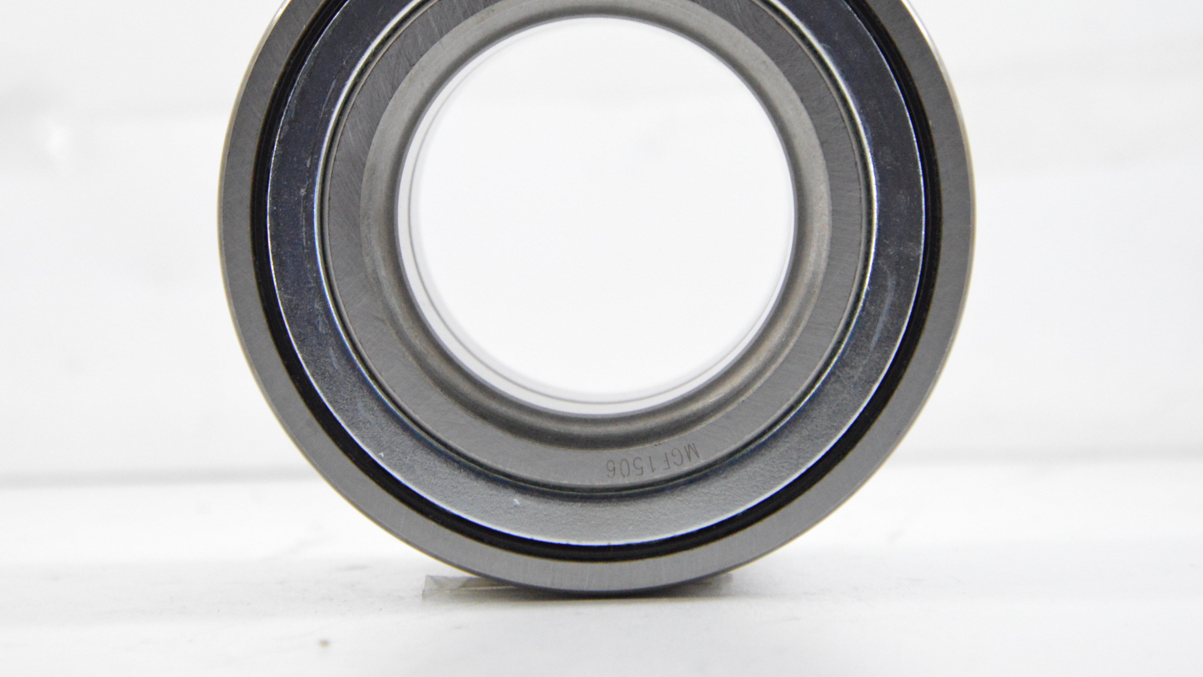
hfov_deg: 14.2
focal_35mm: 151
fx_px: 4817
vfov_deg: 8.0
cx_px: 578
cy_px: 186
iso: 3200
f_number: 7.1
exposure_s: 1/100
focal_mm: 70
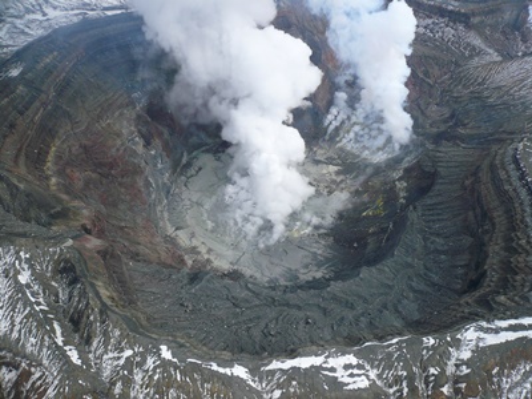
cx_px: 266
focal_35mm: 28
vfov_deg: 49.7
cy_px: 200
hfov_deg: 63.4
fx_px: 430
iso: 100
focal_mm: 4.6
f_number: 2.8
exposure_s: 1/1000
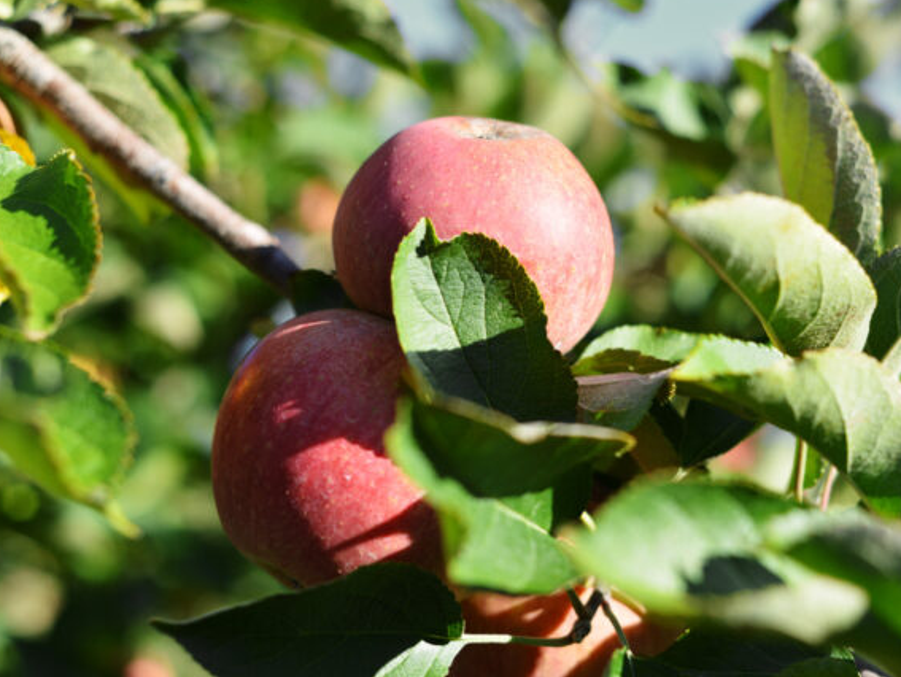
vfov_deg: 24.0
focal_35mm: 61
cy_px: 359
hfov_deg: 31.6
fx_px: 1589
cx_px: 550
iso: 100
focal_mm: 50
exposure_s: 1/500
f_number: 3.5
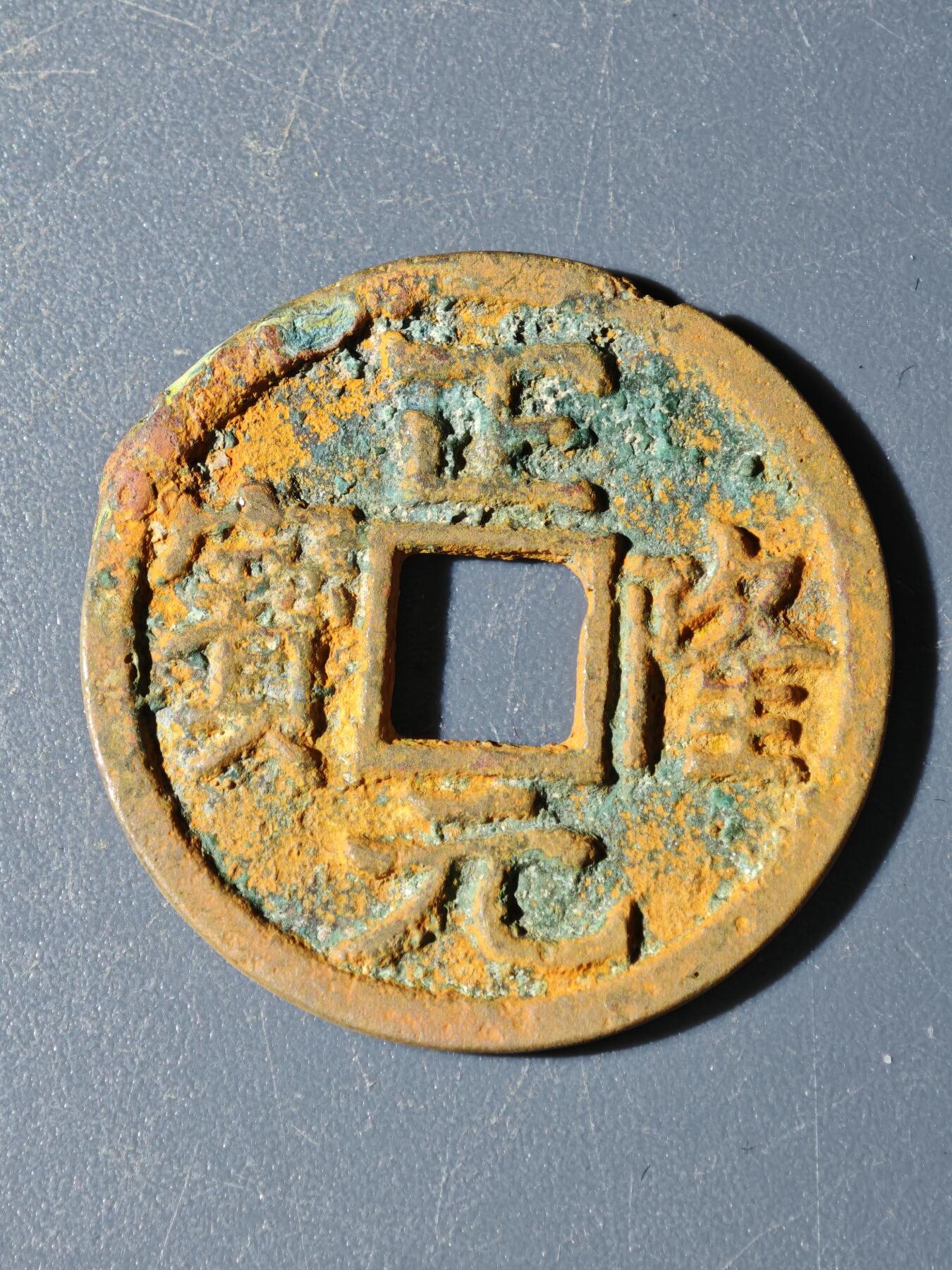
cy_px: 635
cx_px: 476
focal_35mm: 104
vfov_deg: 18.9
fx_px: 3814
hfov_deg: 14.2
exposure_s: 1/100
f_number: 2
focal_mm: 9
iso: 400
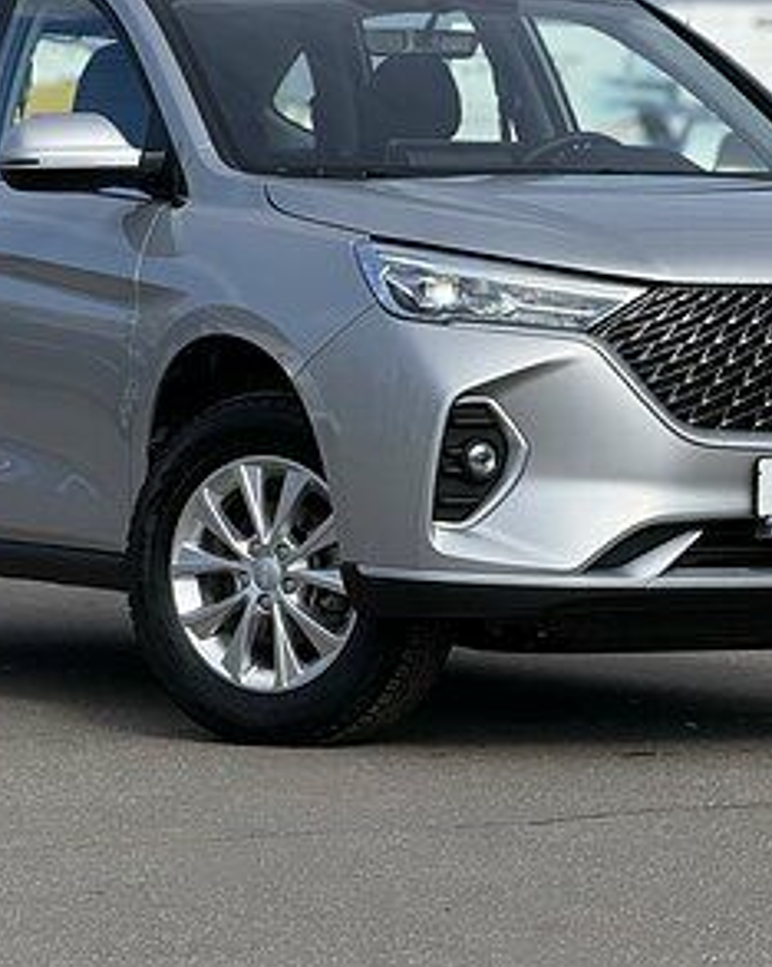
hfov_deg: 7.1
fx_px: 6261
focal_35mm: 219
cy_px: 294
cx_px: 386
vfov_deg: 8.8
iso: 64
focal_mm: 15.66
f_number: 2.8
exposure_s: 1/1916
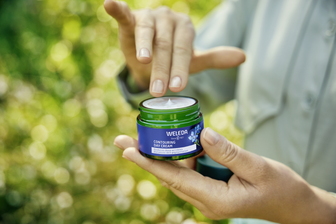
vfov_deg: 28.3
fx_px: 444
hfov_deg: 41.4
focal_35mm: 48
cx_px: 168
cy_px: 112
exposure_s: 1/640
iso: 200
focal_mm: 47.6
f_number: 2.8
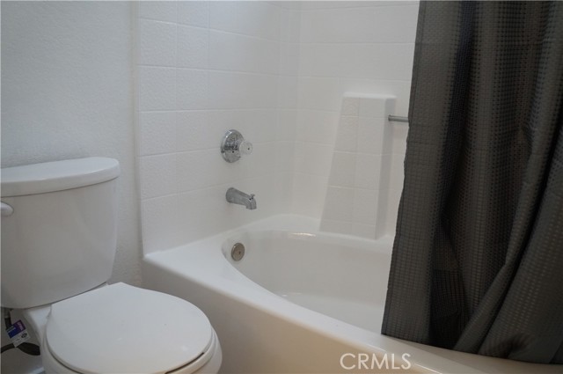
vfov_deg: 47.8
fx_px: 422
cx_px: 282
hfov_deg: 67.4
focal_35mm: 27
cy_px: 187
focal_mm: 18
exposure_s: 1/160
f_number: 4
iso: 800
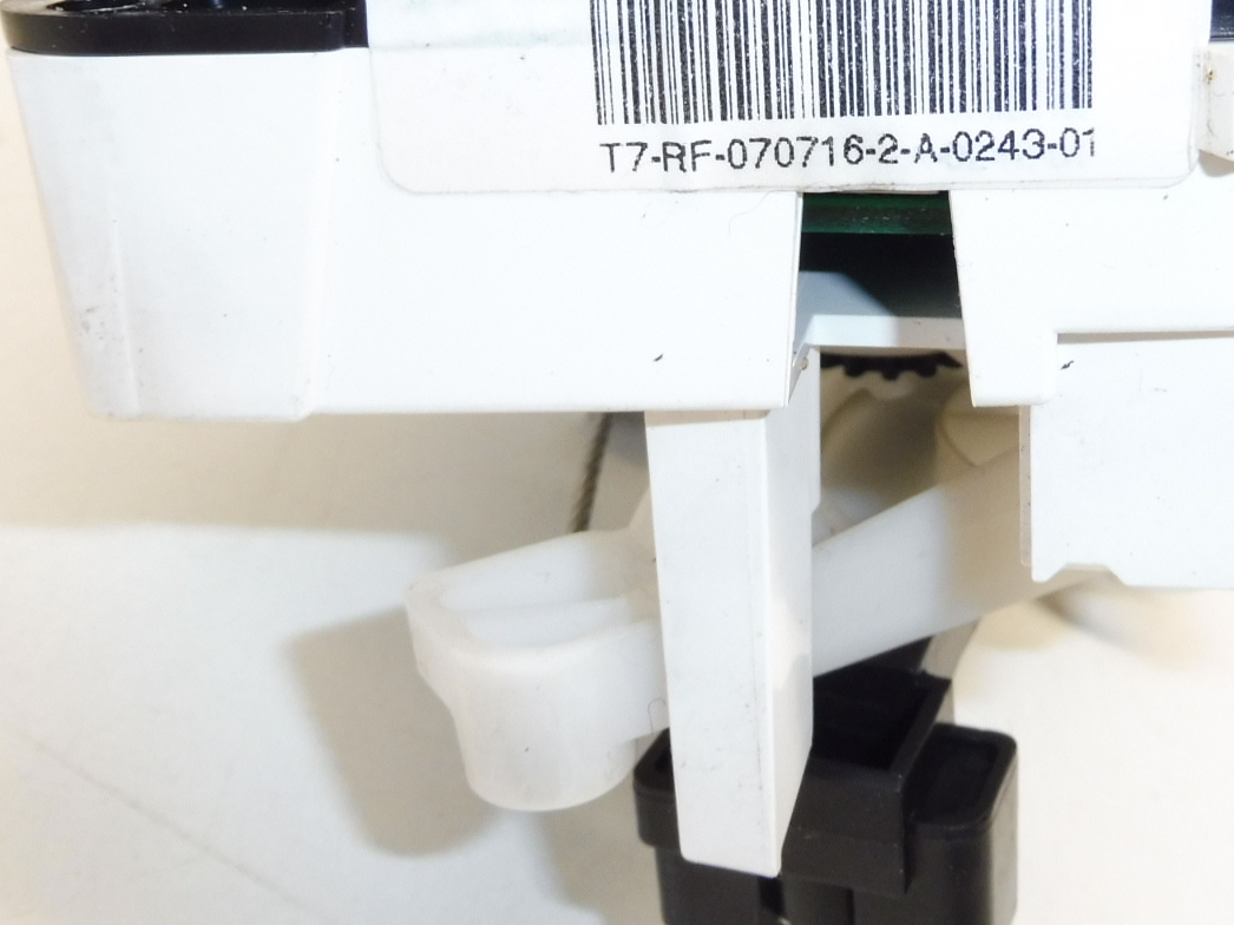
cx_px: 796
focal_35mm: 47
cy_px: 114
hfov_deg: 40.1
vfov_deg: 29.7
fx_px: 1675
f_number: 4
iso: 200
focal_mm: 4.3
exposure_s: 1/60
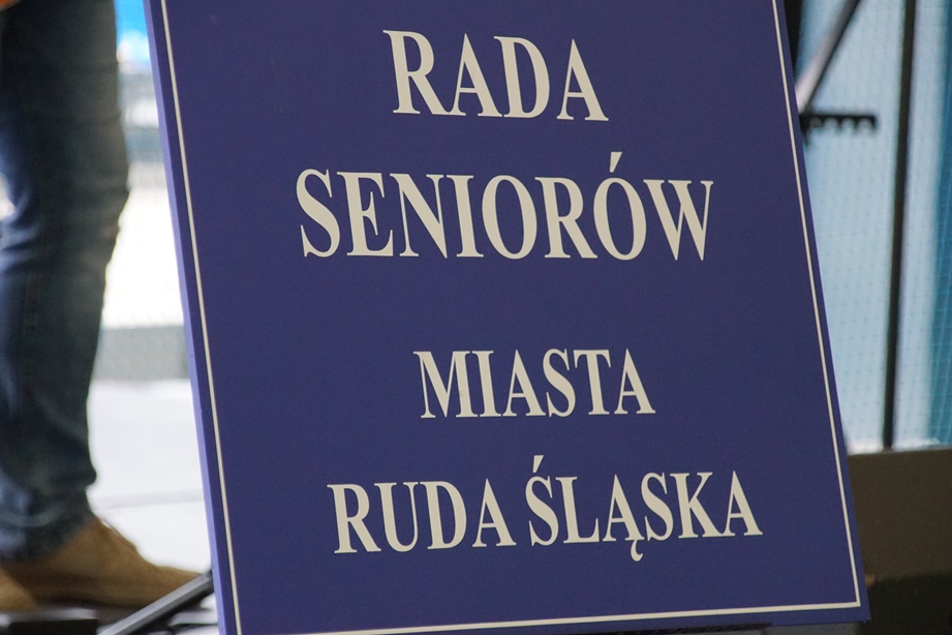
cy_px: 315
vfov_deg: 6.0
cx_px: 488
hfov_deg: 9.0
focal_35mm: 228
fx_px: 6029
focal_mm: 140
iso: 3200
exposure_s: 1/200
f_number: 5.6
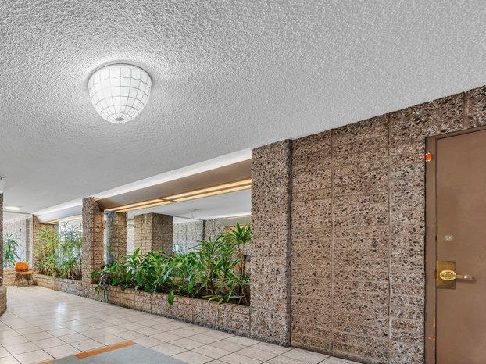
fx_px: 267
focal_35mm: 19
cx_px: 106
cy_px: 253
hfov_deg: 76.7
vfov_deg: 66.1
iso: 100
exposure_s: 1.3
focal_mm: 12
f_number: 8
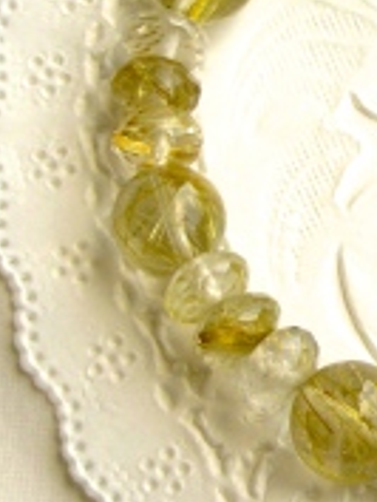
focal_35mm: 130
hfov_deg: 11.2
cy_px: 149
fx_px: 1885
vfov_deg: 15.1
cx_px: 459
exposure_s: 1/163
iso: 50
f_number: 3.5
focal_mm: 7.7
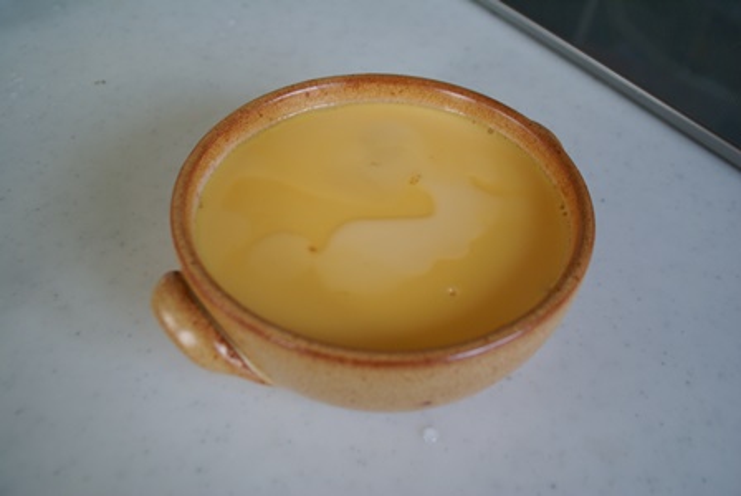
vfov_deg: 37.0
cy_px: 248
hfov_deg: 53.1
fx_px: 742
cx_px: 370
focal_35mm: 36
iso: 400
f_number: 4
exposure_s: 1/20
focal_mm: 24
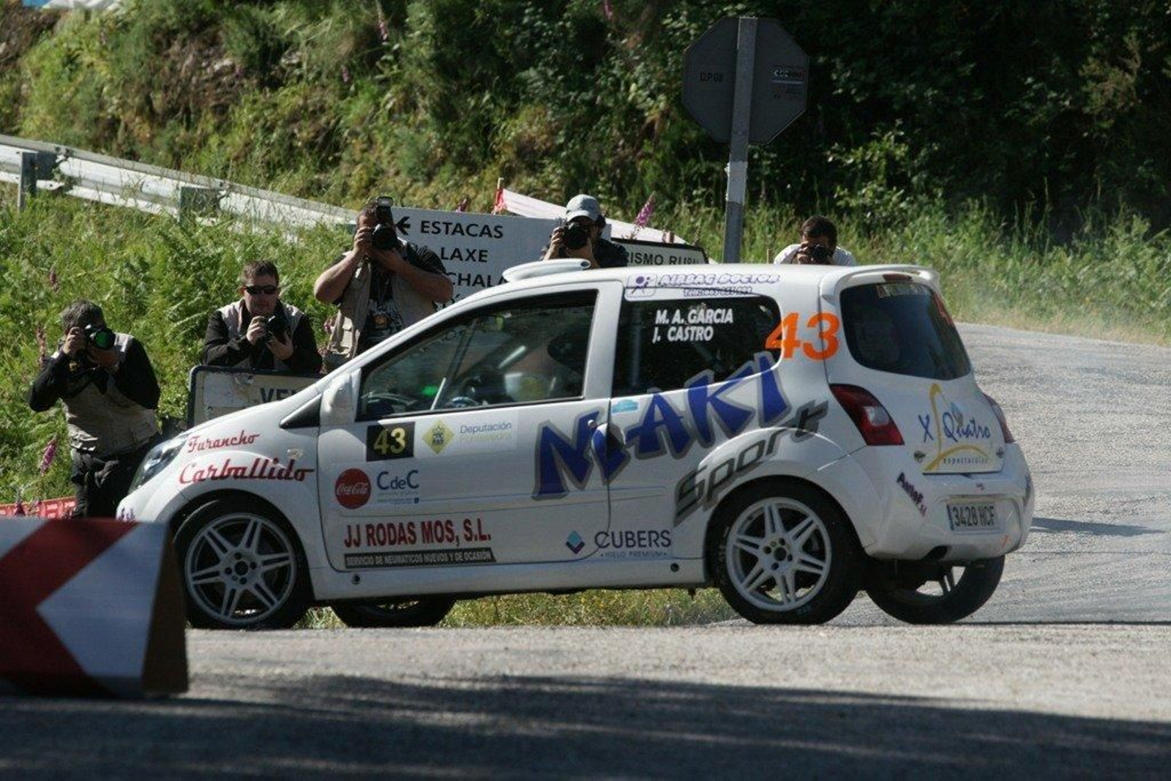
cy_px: 390
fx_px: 9759
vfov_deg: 4.6
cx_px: 586
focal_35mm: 300
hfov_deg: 6.9
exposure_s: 1/1600
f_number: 8
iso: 800
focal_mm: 300
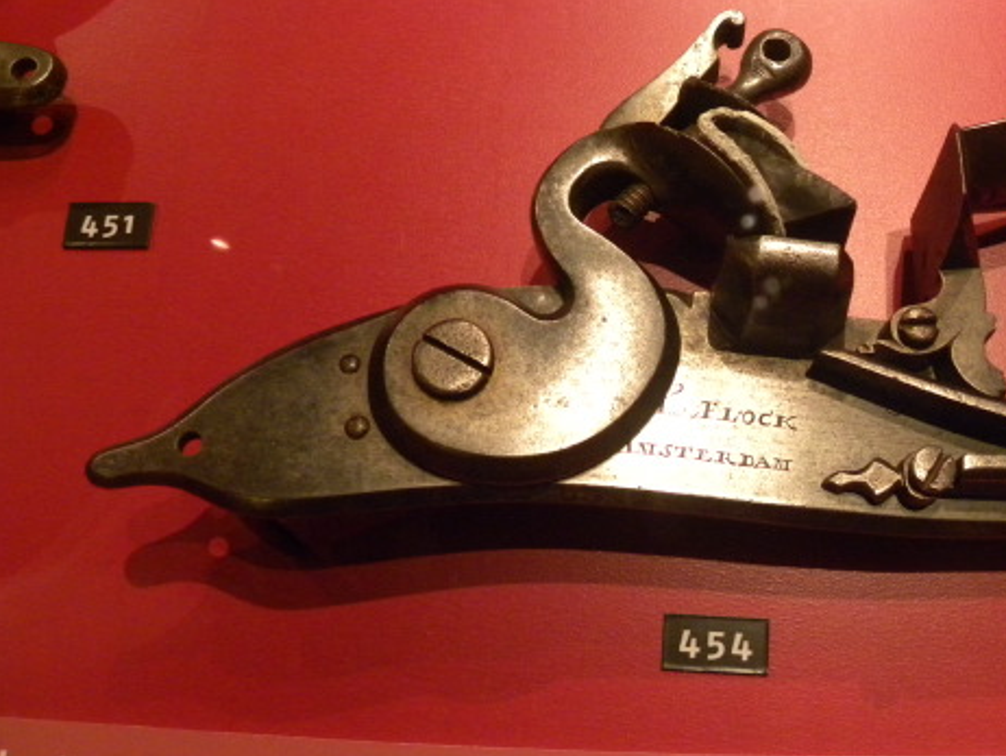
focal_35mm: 36
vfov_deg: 39.6
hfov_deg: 50.6
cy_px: 327
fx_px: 1047
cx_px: 653
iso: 400
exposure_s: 1/17
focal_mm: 4.6
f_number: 2.8
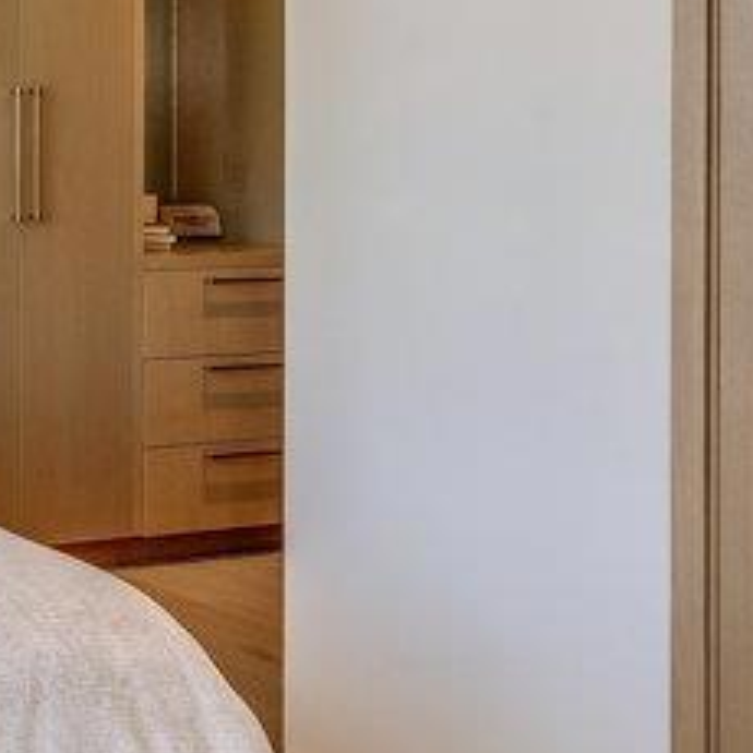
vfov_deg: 28.4
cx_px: -766
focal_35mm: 59
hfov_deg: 18.5
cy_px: 146
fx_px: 1452
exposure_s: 1/200
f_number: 5.6
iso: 125
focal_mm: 16
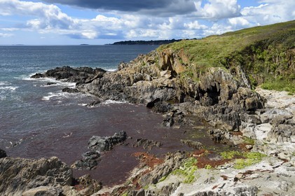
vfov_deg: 35.0
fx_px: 311
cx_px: 148
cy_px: 98
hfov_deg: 50.7
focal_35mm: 38
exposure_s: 1/250
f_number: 13
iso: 200
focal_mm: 38
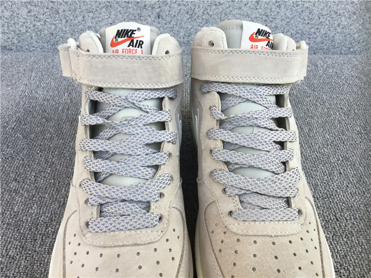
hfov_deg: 58.4
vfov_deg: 45.4
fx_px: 332
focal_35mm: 31
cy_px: 139
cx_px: 186
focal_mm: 3.3
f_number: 2.4
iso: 25
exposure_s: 1/127
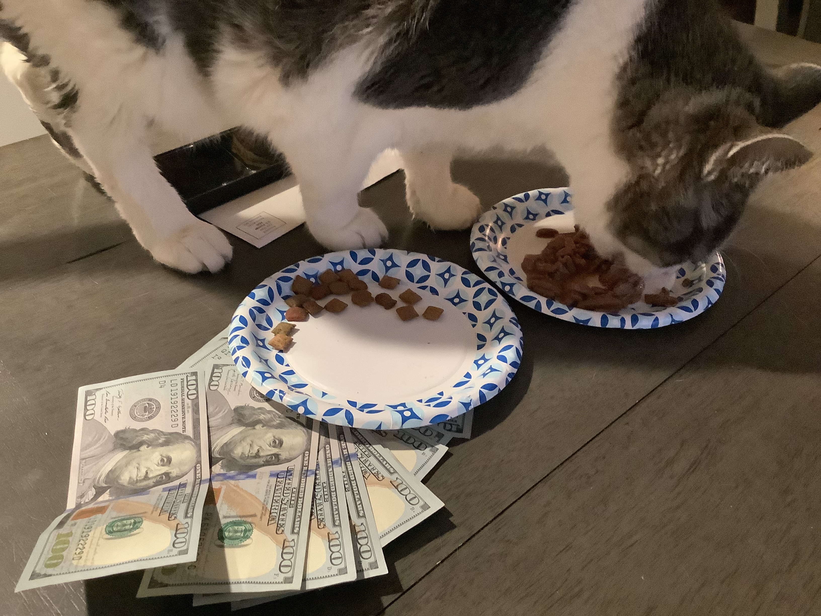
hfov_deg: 58.4
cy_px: 308
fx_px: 735
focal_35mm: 31
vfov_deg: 45.4
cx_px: 410
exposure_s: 1/30
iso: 640
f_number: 2.4
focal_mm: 3.3
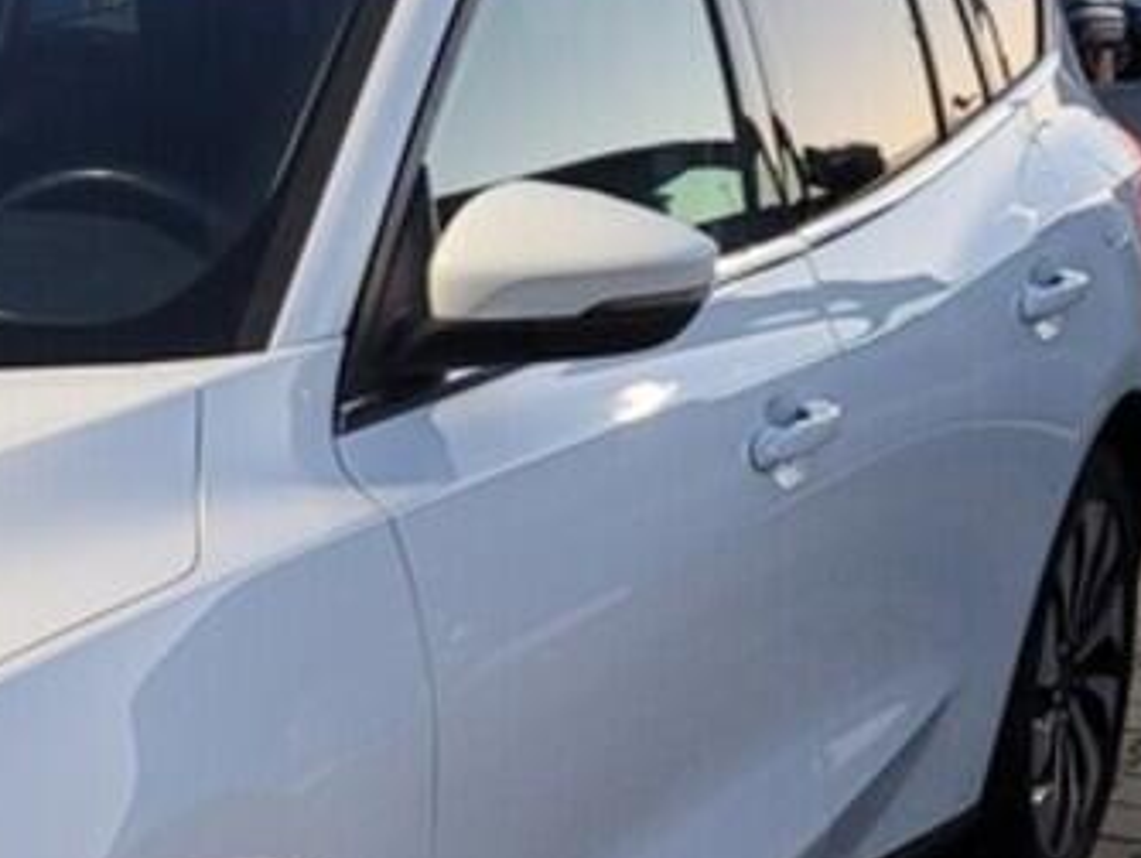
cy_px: 704
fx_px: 3694
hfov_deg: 16.6
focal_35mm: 112
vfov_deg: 13.2
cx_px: -352
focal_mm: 5.4
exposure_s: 1/100
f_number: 1.8
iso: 125
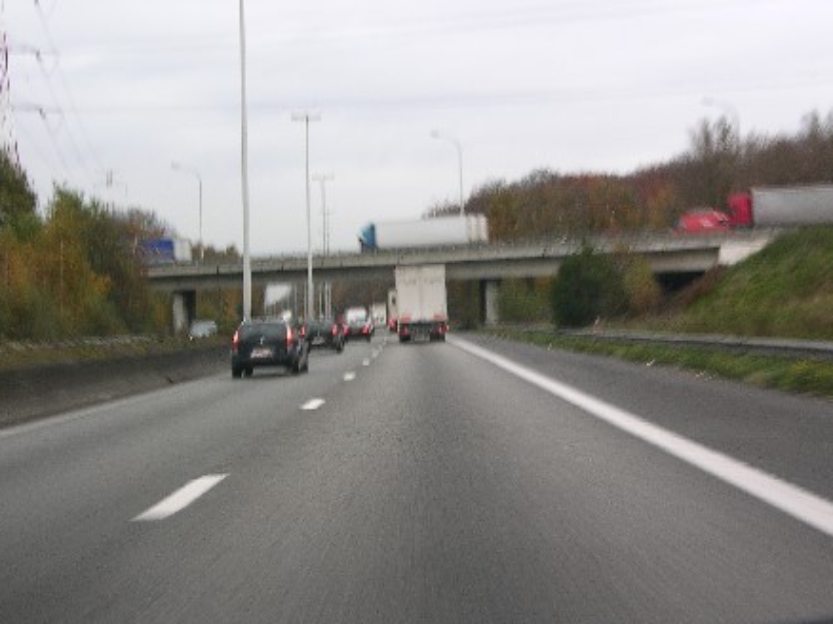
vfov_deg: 21.9
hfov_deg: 29.0
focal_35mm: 67
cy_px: 297
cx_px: 440
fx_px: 1611
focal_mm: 12.7
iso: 50
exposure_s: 1/22.1
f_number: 3.4
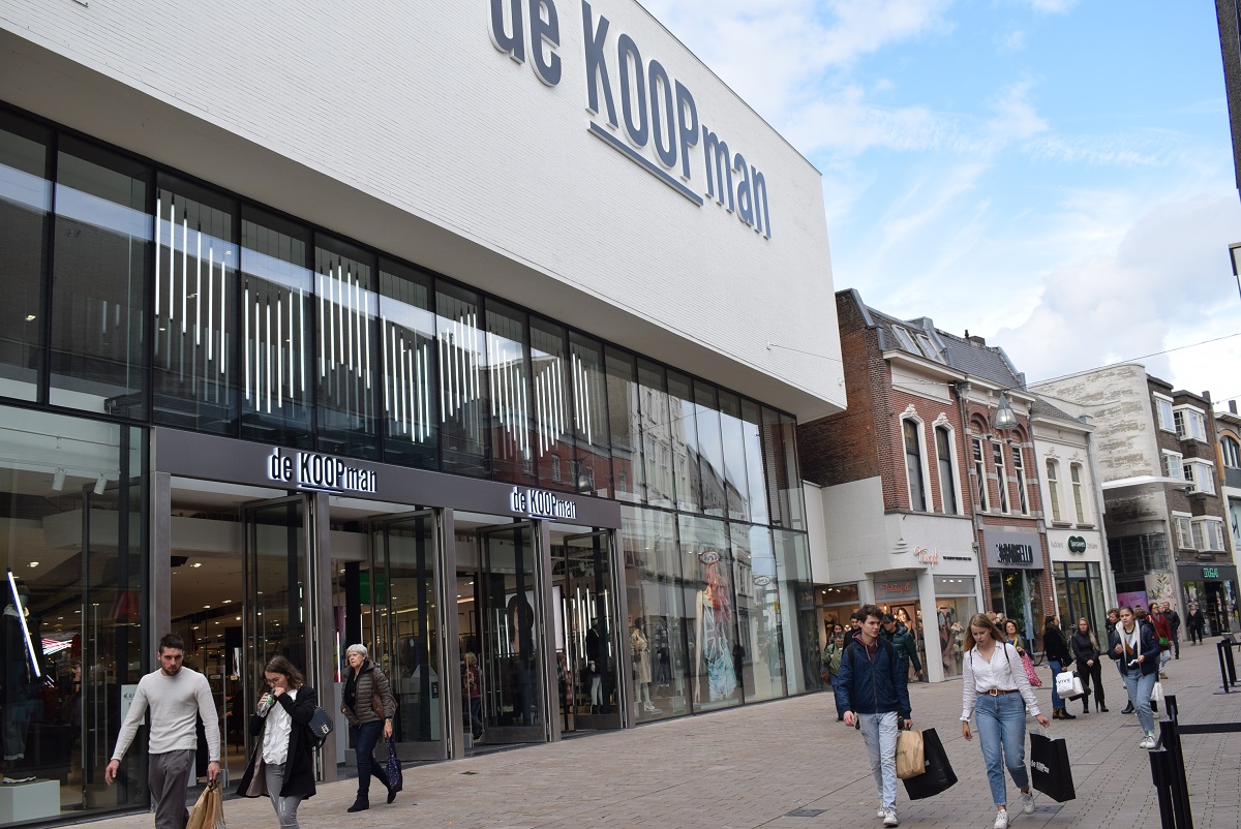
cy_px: 414
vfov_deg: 40.0
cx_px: 620
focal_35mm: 33
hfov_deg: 57.2
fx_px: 1138
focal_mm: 22
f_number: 8
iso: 280
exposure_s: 1/250
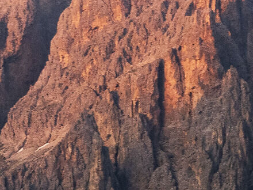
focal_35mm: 393
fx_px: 2872
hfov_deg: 5.0
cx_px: 281
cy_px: 263
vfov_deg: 3.8
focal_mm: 36
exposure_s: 1/80
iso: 400
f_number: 8
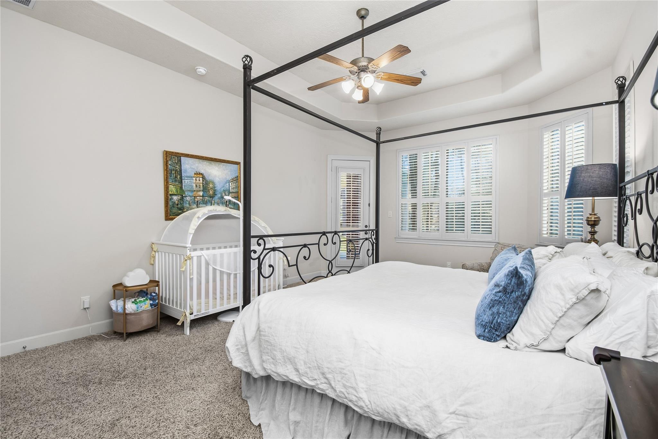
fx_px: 274
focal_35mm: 15
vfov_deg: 77.3
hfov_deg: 100.4
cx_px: 329
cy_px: 220
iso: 320
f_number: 8
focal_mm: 10
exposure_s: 1/13
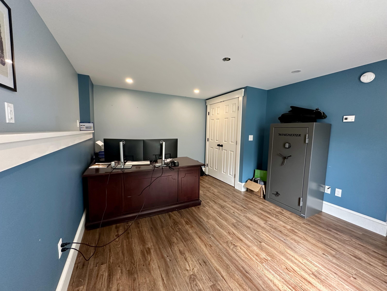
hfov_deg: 102.1
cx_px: 194
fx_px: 157
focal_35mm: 14
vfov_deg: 85.7
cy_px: 146
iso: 250
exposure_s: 1/60
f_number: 2.2
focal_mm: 2.22
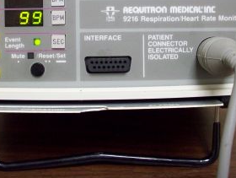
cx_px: 108
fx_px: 423
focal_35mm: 62
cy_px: 38
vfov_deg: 23.4
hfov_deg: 31.1
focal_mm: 6.2
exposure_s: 1/14.8
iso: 160
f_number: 2.8
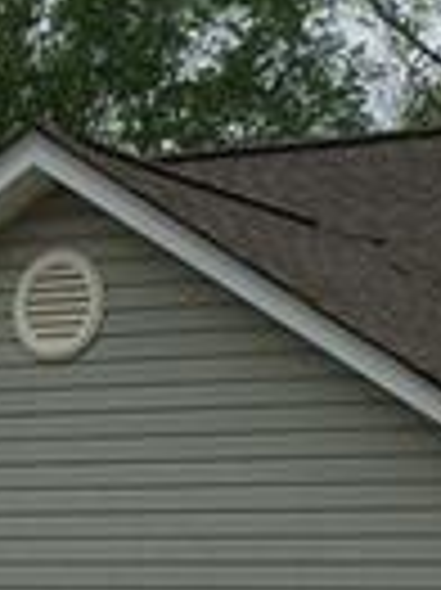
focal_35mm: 170
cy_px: 811
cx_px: -36
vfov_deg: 11.3
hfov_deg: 8.7
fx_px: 2892
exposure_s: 1/1276
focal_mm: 4.15
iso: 32
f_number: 2.2
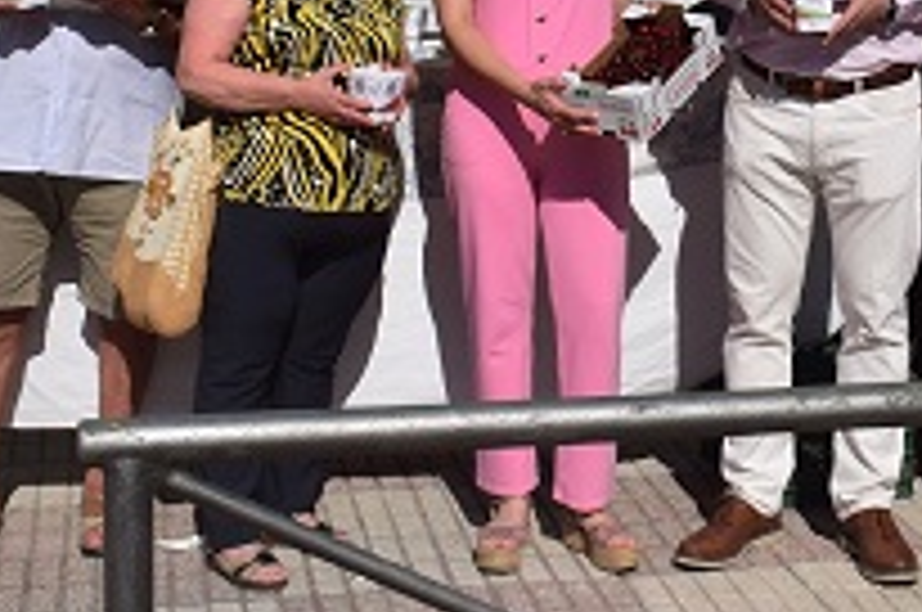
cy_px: -83
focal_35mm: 85
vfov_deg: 15.5
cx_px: 668
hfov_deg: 23.7
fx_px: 2174
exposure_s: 1/800
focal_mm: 22
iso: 200
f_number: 13
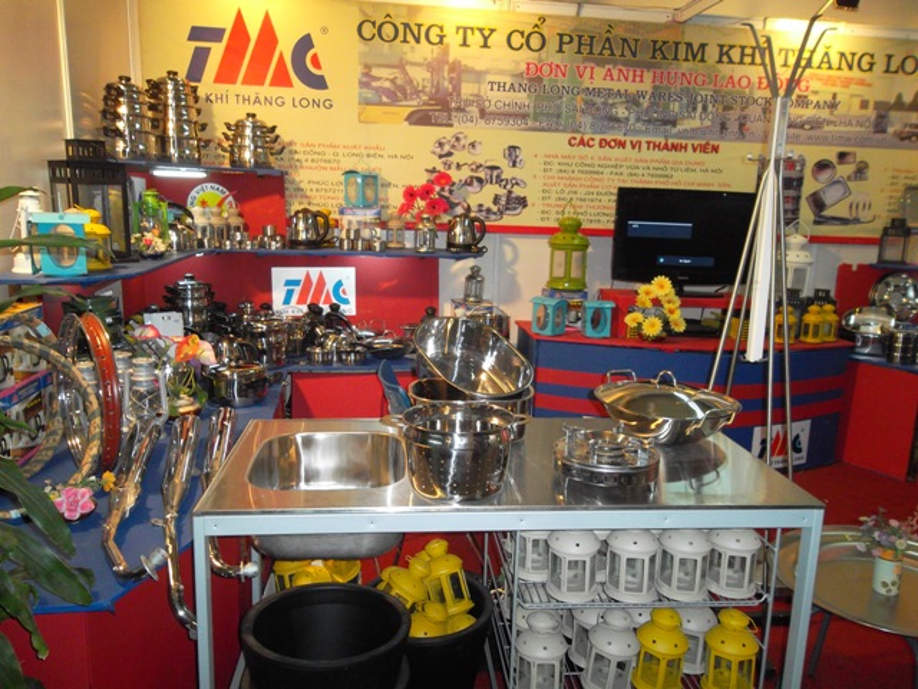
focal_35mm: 27
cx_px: 459
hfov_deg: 65.3
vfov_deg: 51.4
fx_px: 716
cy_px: 344
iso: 240
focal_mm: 4.9
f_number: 3.5
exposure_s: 1/45
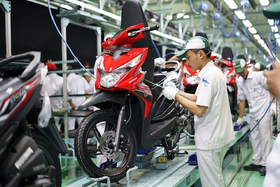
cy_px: 94
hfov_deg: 39.6
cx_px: 140
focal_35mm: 50
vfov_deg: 27.0
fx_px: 389
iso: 800
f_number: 1.8
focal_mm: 50
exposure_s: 1/100
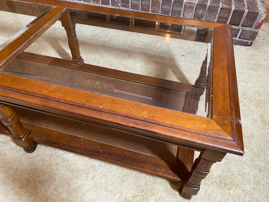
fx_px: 202
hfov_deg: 67.3
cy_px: 101
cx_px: 134
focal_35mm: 26
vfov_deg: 53.0
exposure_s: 1/40
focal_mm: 4.25
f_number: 1.8
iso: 400
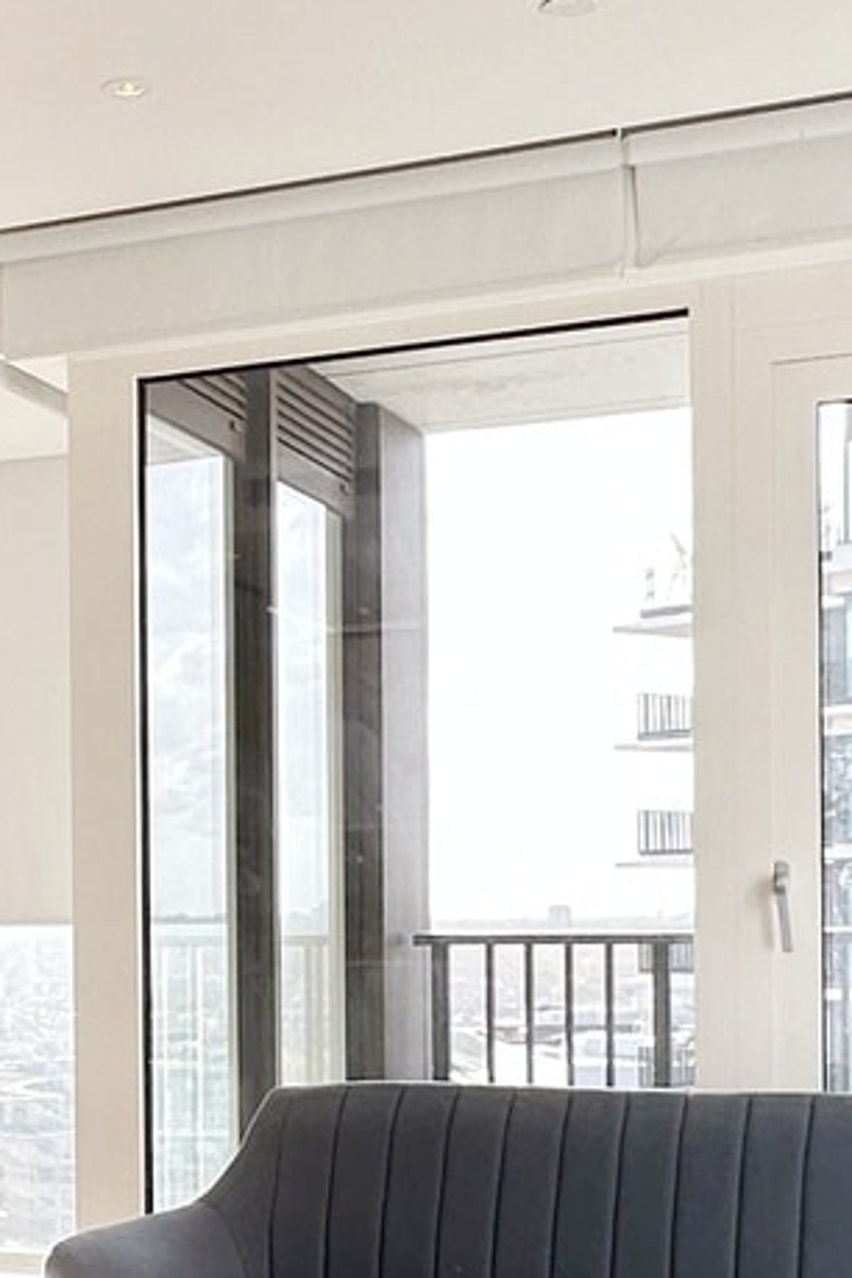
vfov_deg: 30.5
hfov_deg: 19.9
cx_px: -100
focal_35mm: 65
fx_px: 2307
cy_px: 930
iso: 40
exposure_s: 1/171
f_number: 2.2
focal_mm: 2.22
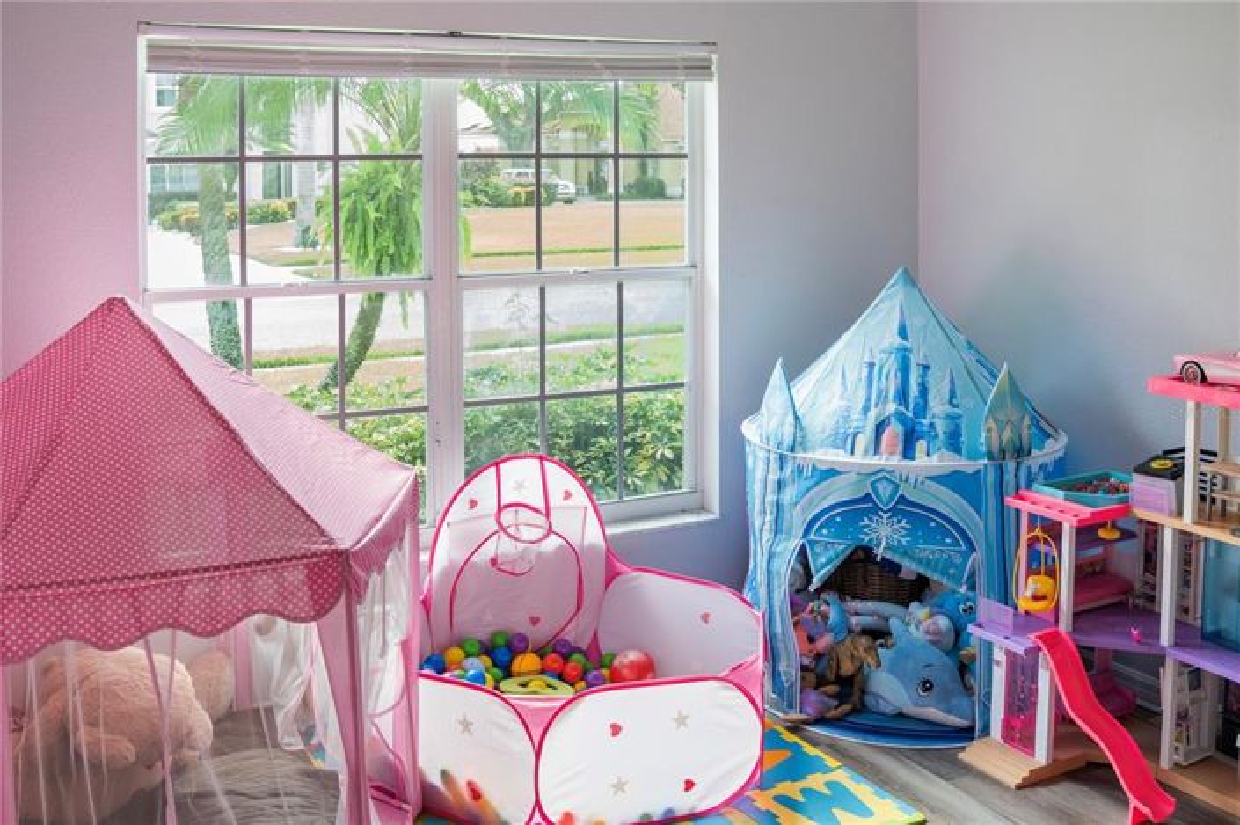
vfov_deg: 34.9
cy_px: 412
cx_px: 620
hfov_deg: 50.6
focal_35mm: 38
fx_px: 1311
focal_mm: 25.4
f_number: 4
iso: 800
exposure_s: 1/160
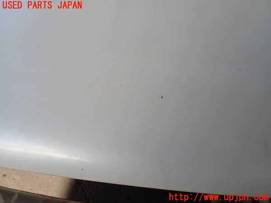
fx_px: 196
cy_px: 102
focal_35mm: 25
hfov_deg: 69.4
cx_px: 136
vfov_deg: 54.9
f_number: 2.8
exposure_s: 1/320
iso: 100
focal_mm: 4.5
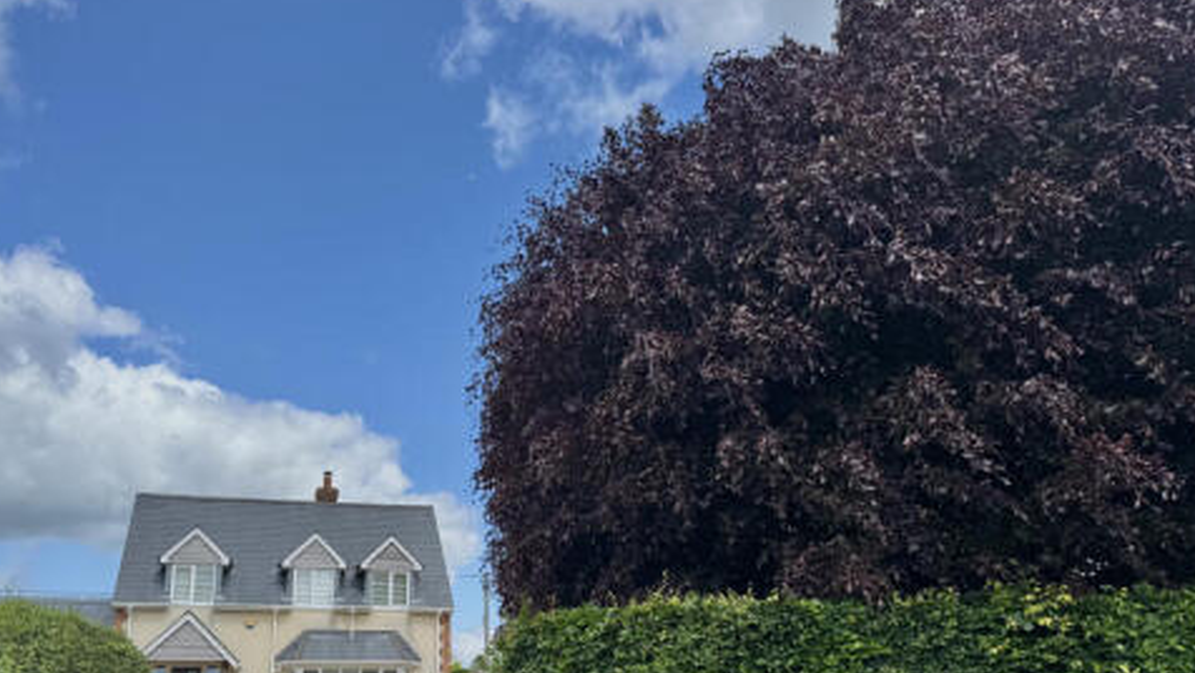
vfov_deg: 36.2
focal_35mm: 32
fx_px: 1014
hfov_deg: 60.6
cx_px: 491
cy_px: 471
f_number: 1.78
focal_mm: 6.76
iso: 80
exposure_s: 1/3802
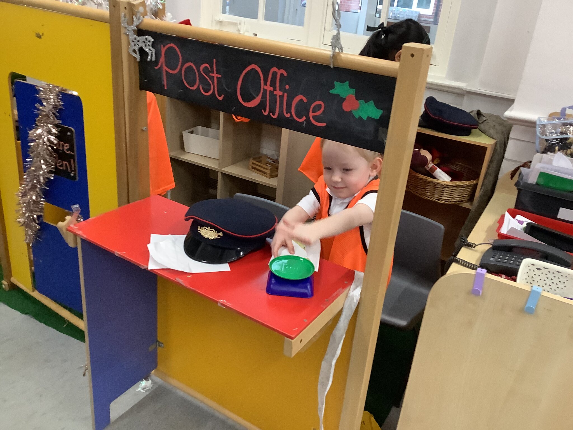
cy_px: 215
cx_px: 286
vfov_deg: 45.4
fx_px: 513
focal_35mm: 31
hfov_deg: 58.4
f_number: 2.4
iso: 250
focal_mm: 3.3
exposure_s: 1/50
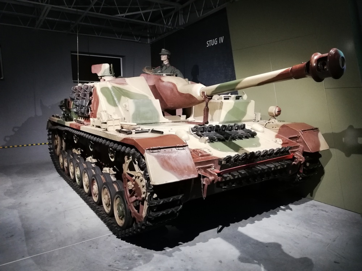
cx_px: 181
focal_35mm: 27
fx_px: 282
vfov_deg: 51.4
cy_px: 136
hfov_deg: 65.3
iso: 640
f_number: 2.2
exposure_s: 1/16.7
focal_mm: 3.81
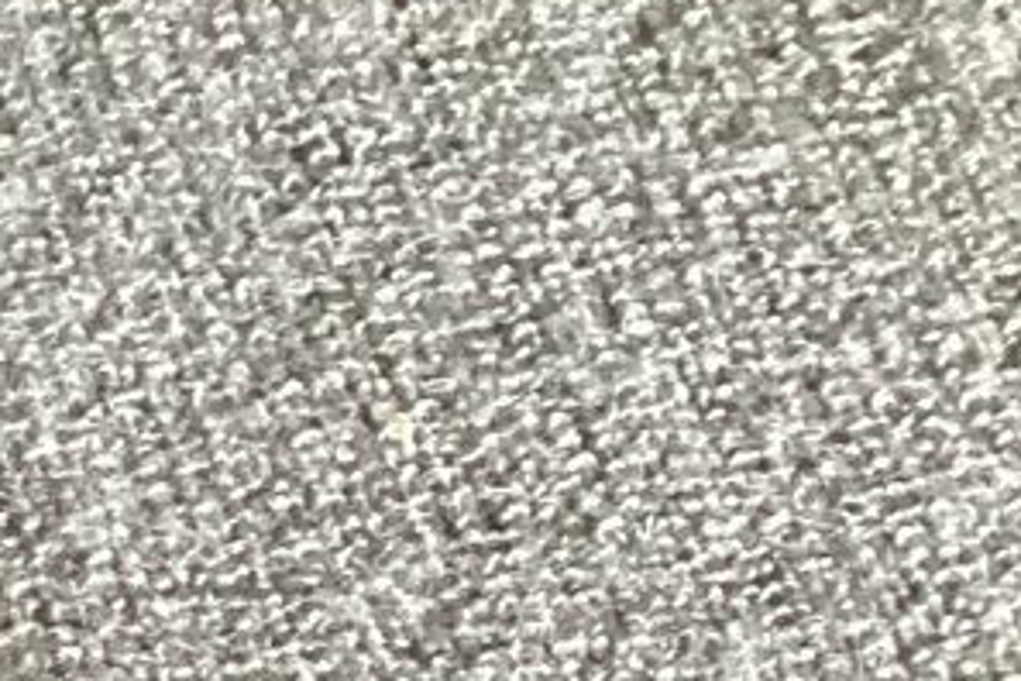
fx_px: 4651
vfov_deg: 7.8
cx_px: -1449
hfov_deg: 10.7
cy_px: 1629
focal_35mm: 164
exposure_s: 1/25
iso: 500
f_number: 2.4
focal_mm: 3.3
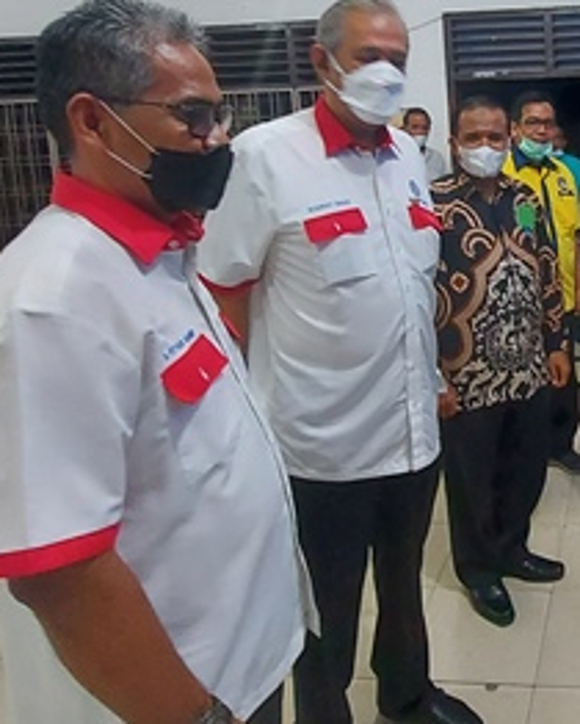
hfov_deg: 41.9
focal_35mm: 31
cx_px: 558
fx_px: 664
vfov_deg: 55.4
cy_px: 218
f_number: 2.2
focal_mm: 1.74
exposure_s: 1/25
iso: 400
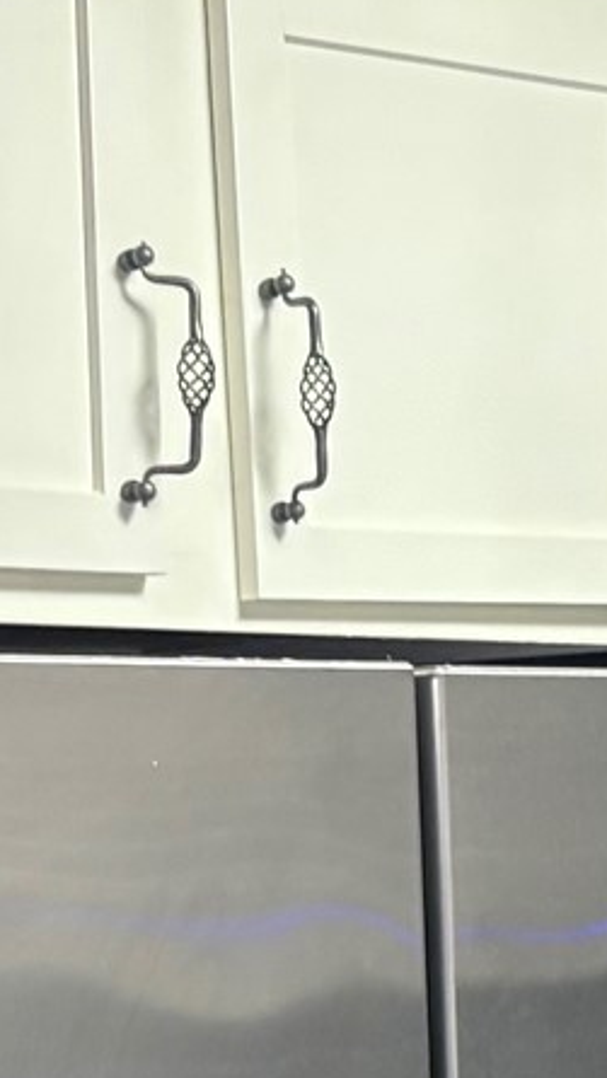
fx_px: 3718
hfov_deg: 9.1
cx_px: 846
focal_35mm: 130
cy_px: 974
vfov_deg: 16.3
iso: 160
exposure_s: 1/60
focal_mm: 5.96
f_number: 1.6
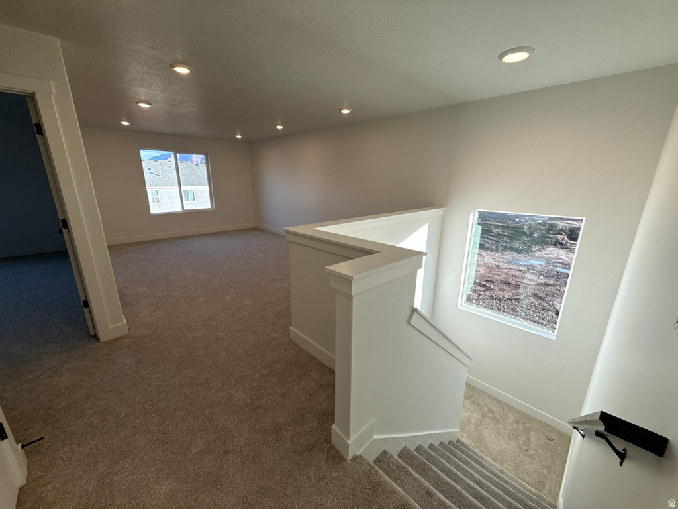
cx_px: 339
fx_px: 274
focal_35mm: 14
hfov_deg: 102.1
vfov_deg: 85.7
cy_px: 254
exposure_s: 1/342
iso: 64
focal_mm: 2.22
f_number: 2.2
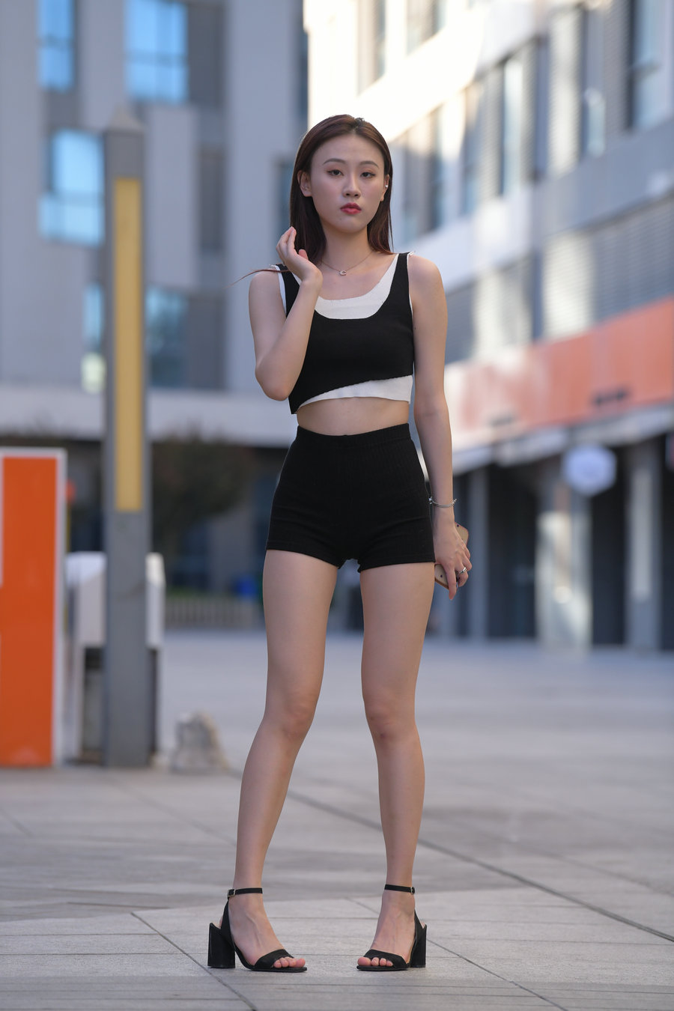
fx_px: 4774
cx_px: 337
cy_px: 506
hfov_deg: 8.1
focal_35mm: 170
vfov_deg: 12.1
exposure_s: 1/800
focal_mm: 170
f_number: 4
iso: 800
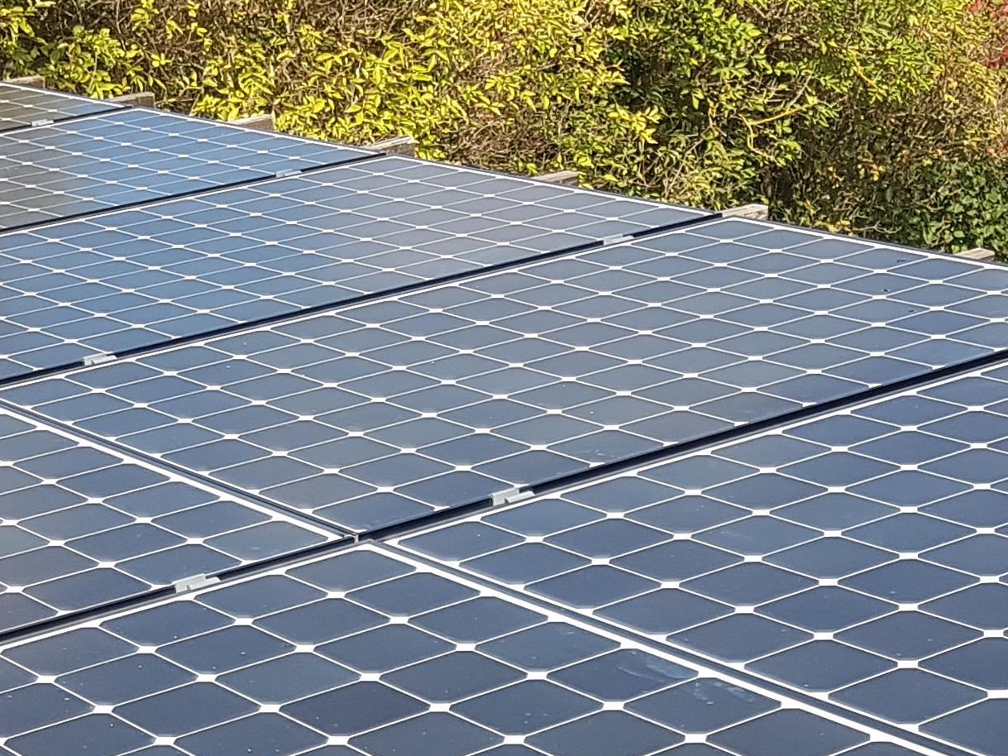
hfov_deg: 22.7
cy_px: 840
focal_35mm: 86
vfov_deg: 16.6
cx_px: 429
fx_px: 2504
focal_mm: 4.2
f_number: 1.7
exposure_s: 1/1360
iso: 50
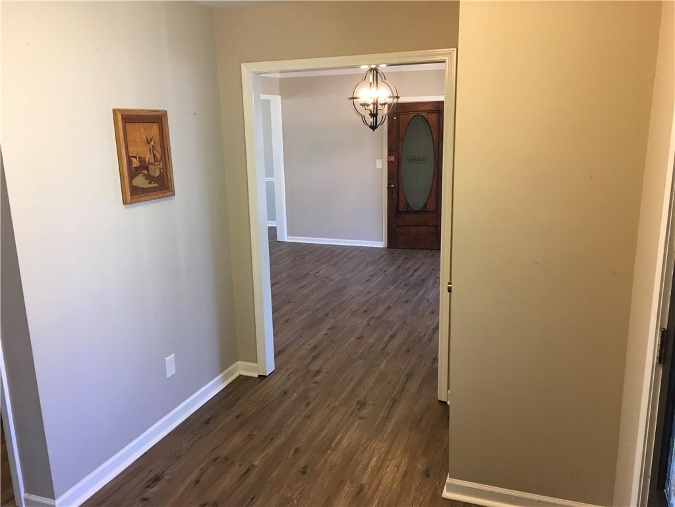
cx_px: 338
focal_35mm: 29
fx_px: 565
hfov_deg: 61.7
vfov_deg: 48.2
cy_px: 254
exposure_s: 1/30
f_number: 2.2
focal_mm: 4.15
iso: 64
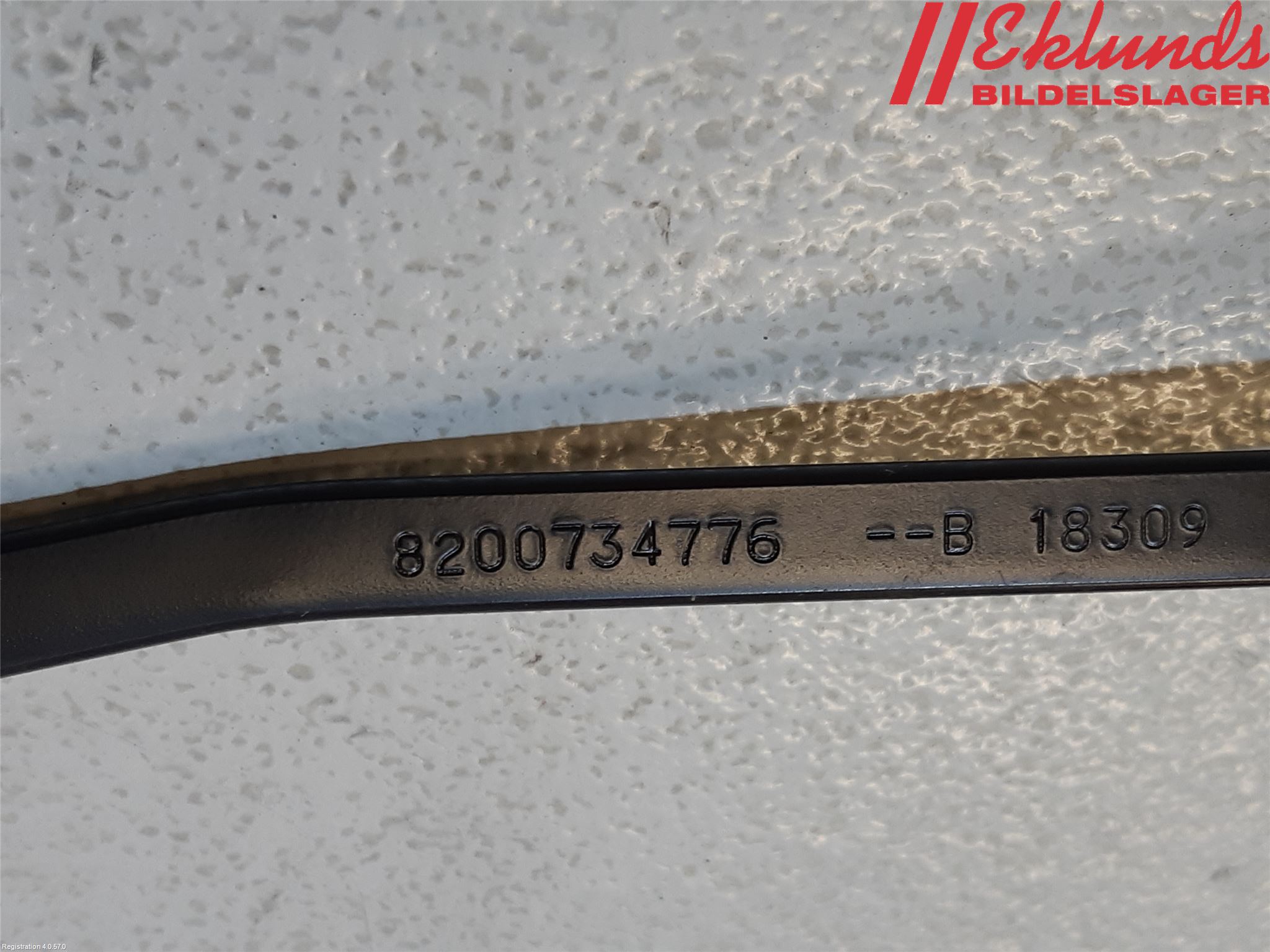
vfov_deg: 53.1
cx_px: 635
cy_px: 476
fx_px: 954
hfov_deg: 67.3
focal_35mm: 26
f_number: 1.7
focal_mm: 3.93
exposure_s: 1/100
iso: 80
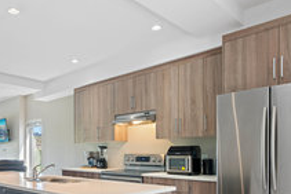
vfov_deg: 38.6
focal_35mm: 33
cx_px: 77
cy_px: 153
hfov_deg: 54.8
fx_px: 267
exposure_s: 1/1.67
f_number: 10
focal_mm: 16
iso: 320
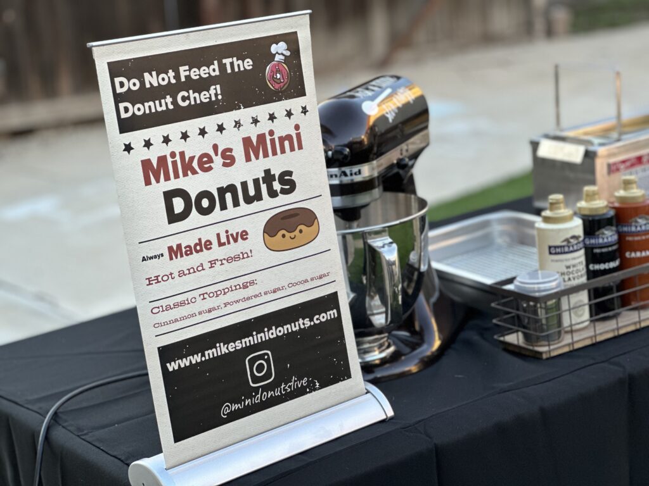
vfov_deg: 19.1
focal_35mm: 77
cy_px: 243
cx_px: 324
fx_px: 1444
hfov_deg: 25.3
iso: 160
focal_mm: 9
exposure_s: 1/120
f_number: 2.8
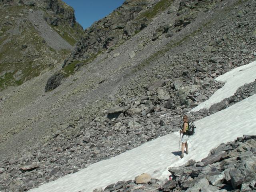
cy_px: 96
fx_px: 259
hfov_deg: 52.6
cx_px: 128
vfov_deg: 40.7
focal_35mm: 35
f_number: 8
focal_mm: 5.86
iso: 50
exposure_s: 1/320
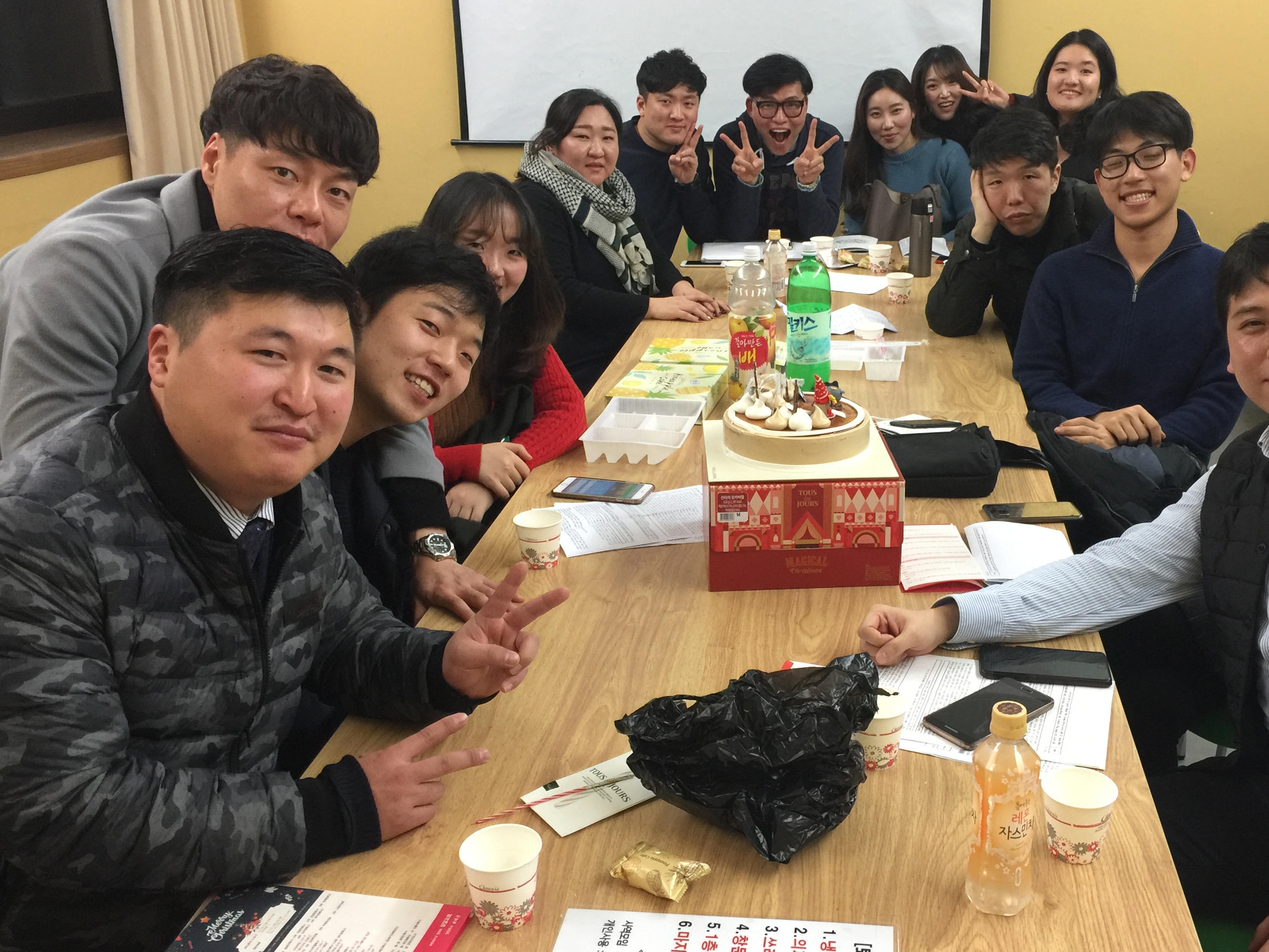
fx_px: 1320
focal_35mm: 36
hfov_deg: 50.9
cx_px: 783
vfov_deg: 39.7
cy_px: 497
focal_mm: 4.15
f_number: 2.2
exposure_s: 1/15
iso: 80
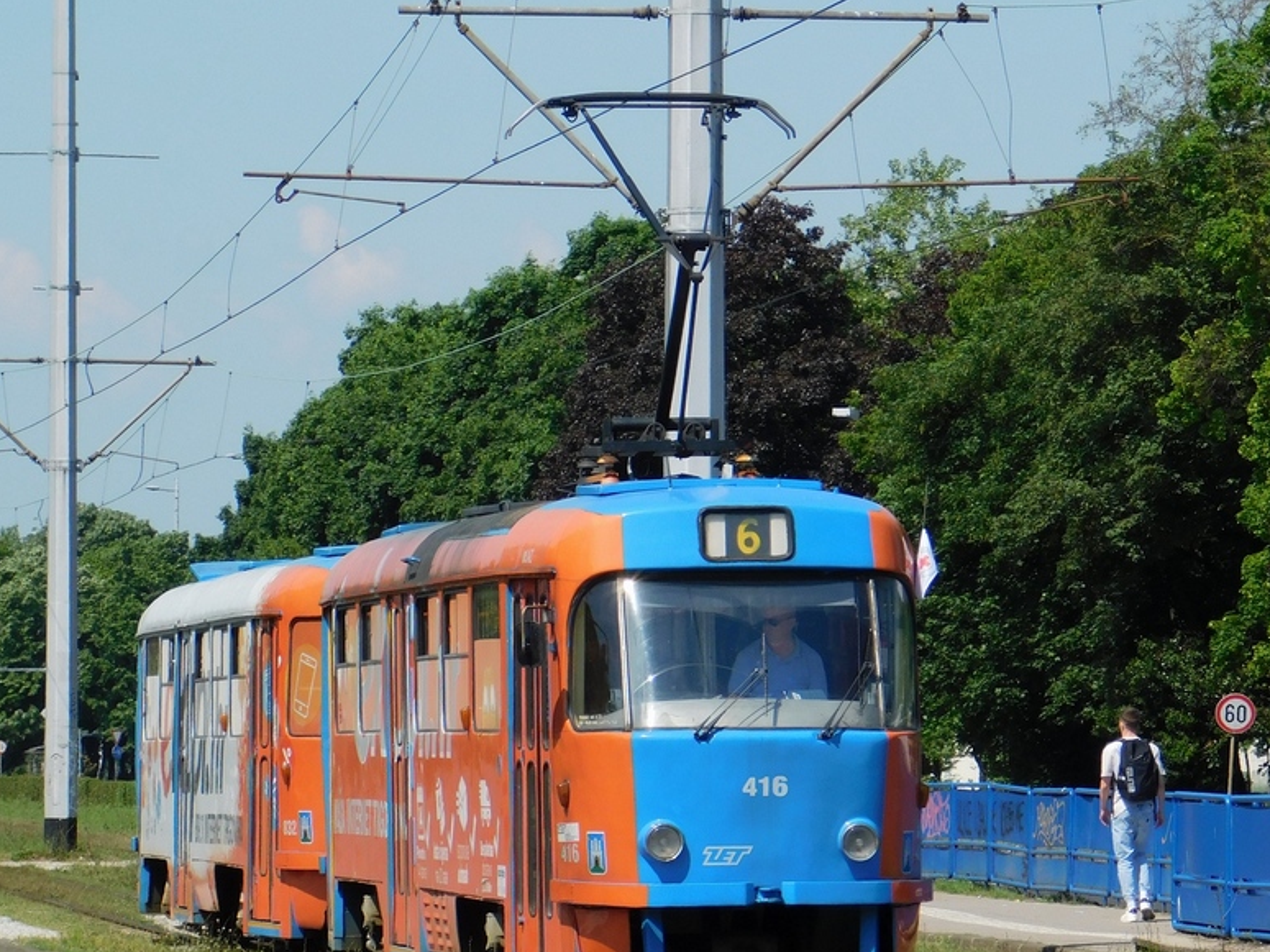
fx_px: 8252
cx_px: 594
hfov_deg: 8.8
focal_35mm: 225
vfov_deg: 6.6
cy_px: 568
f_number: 5.3
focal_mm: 30.1
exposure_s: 1/640
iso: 125
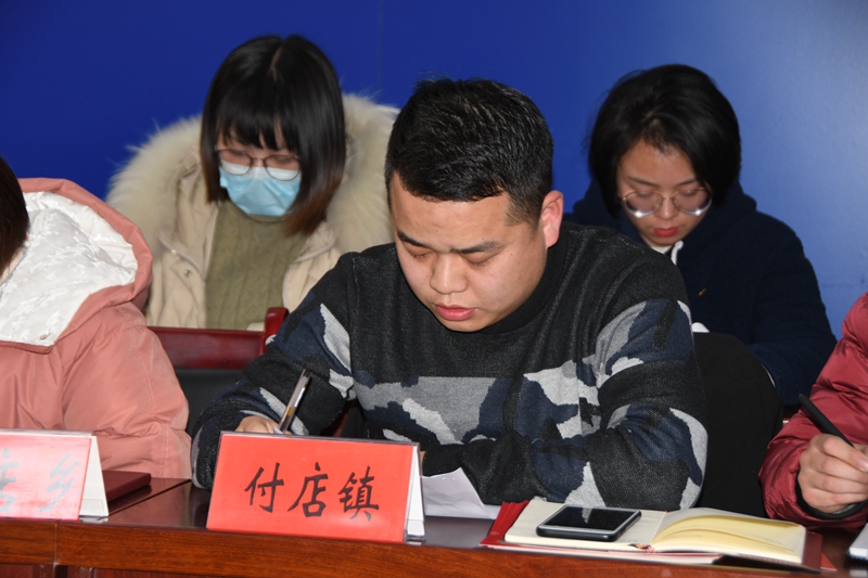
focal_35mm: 112
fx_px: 2700
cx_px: 434
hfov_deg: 18.3
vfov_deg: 12.2
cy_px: 289
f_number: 5
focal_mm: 75
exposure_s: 1/60
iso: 250
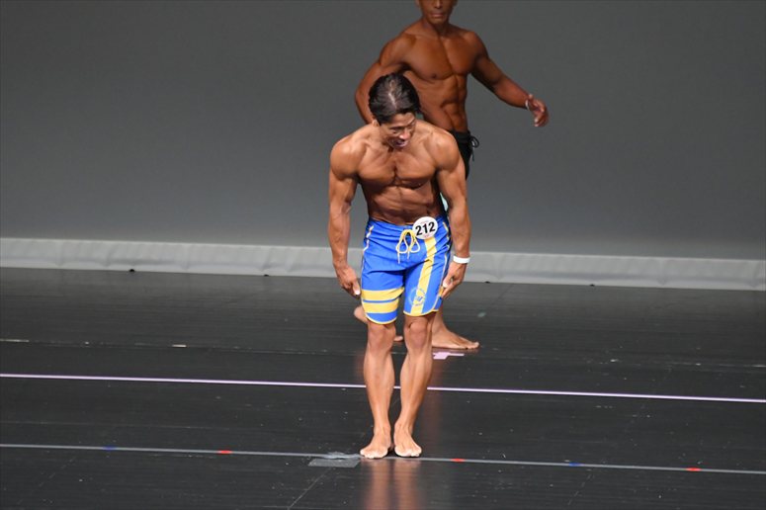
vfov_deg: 3.7
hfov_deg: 5.5
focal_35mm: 375
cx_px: 383
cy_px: 255
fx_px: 7975
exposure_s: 1/400
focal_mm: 250
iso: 5000
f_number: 5.6
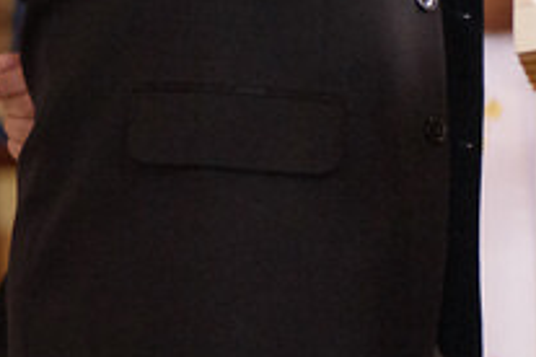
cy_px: -234
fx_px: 7250
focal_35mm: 487
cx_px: 298
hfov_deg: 4.2
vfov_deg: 2.8
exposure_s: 1/160
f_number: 2.8
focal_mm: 105
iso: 2500
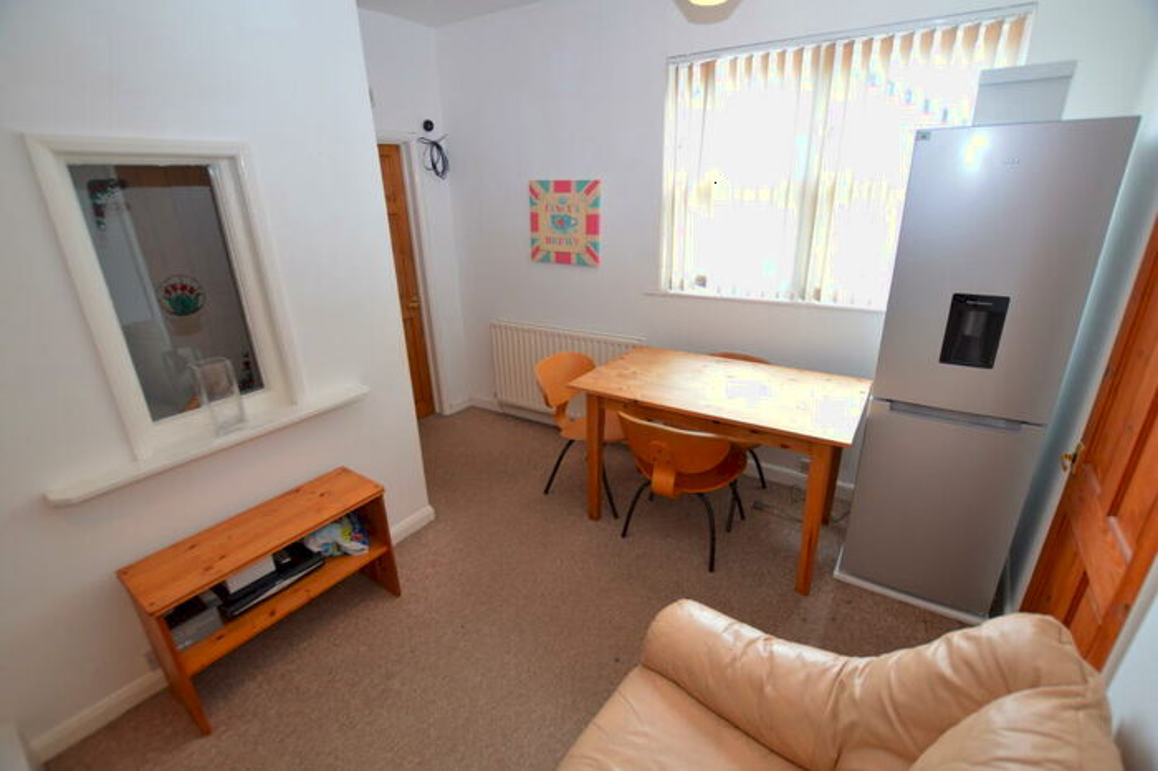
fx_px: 482
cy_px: 386
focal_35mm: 15
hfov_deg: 100.4
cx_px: 579
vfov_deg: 77.3
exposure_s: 1/80
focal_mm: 10
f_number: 4.5
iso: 400
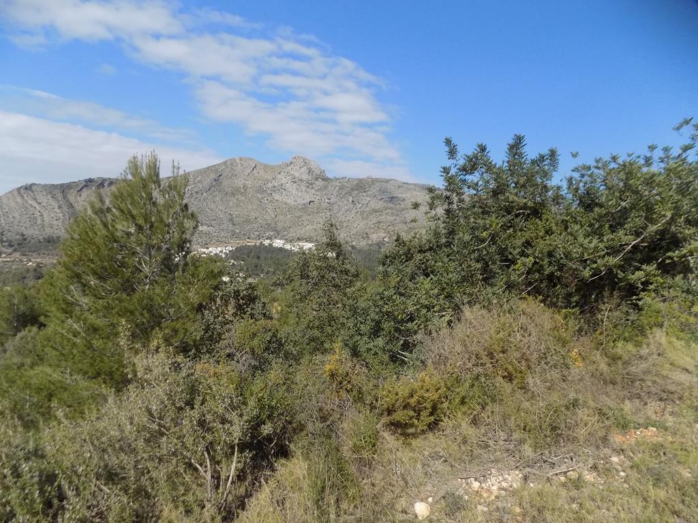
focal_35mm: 23
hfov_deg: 73.9
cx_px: 349
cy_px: 262
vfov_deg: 58.9
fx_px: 464
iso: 200
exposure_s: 1/320
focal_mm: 4
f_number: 9.9
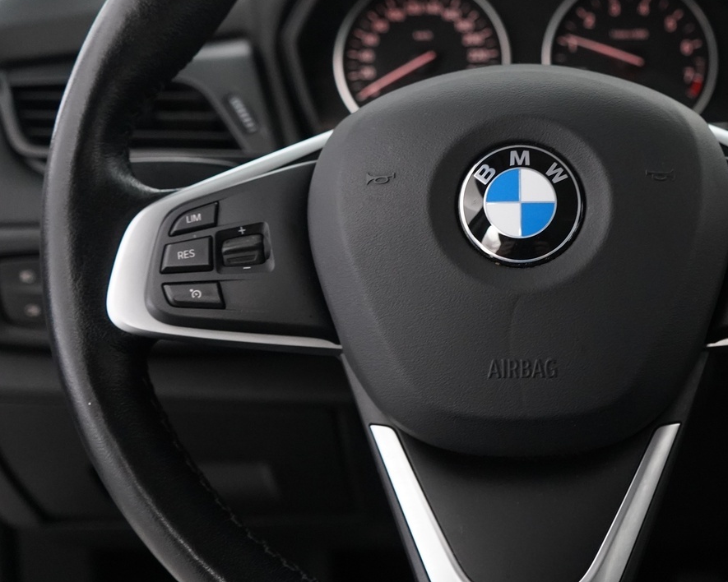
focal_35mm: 55
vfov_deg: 27.5
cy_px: 201
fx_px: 1185
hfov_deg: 33.6
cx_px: 527
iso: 5000
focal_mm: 32
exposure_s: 1/60
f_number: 4
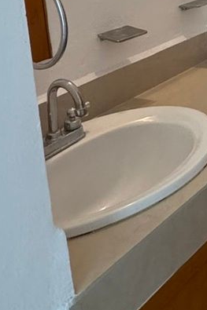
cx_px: 354
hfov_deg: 18.7
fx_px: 509
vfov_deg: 29.3
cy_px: -61
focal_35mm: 59
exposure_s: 1/120
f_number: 2.2
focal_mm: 2.22
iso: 320
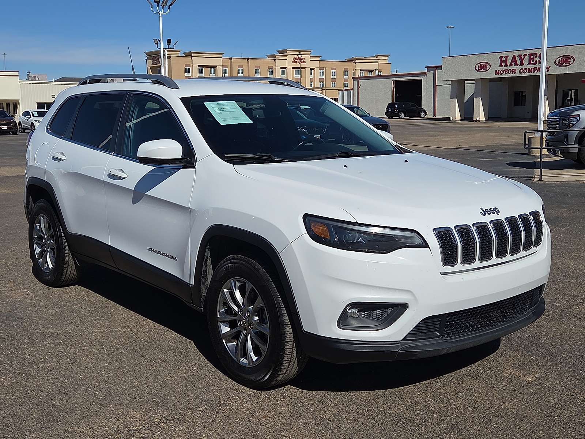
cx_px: 292
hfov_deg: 44.8
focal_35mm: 42
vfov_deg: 34.3
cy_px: 220
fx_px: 710
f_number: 1.8
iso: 48
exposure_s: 1/10000
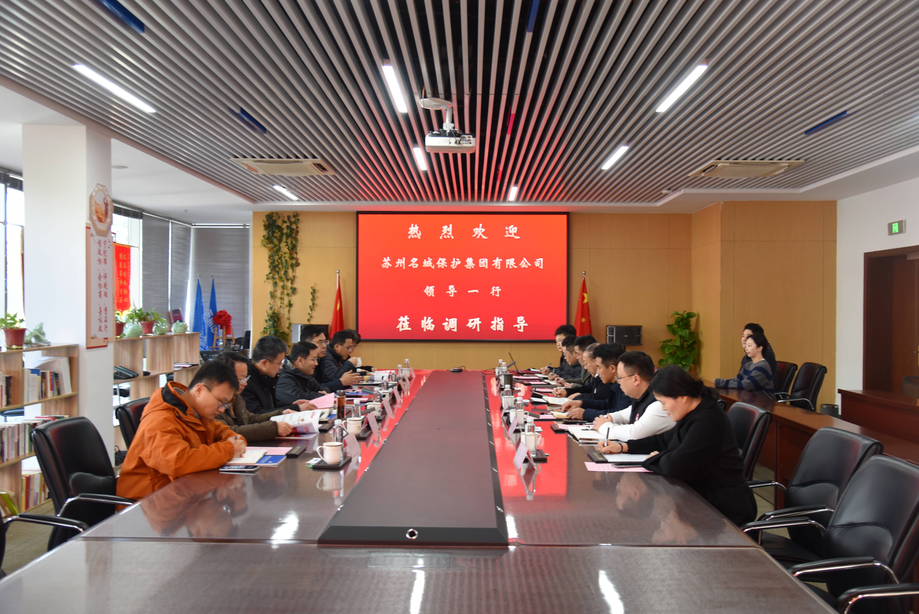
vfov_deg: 42.4
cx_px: 460
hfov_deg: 60.3
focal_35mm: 31
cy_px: 307
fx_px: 792
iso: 1000
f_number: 4
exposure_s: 1/60
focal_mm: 31
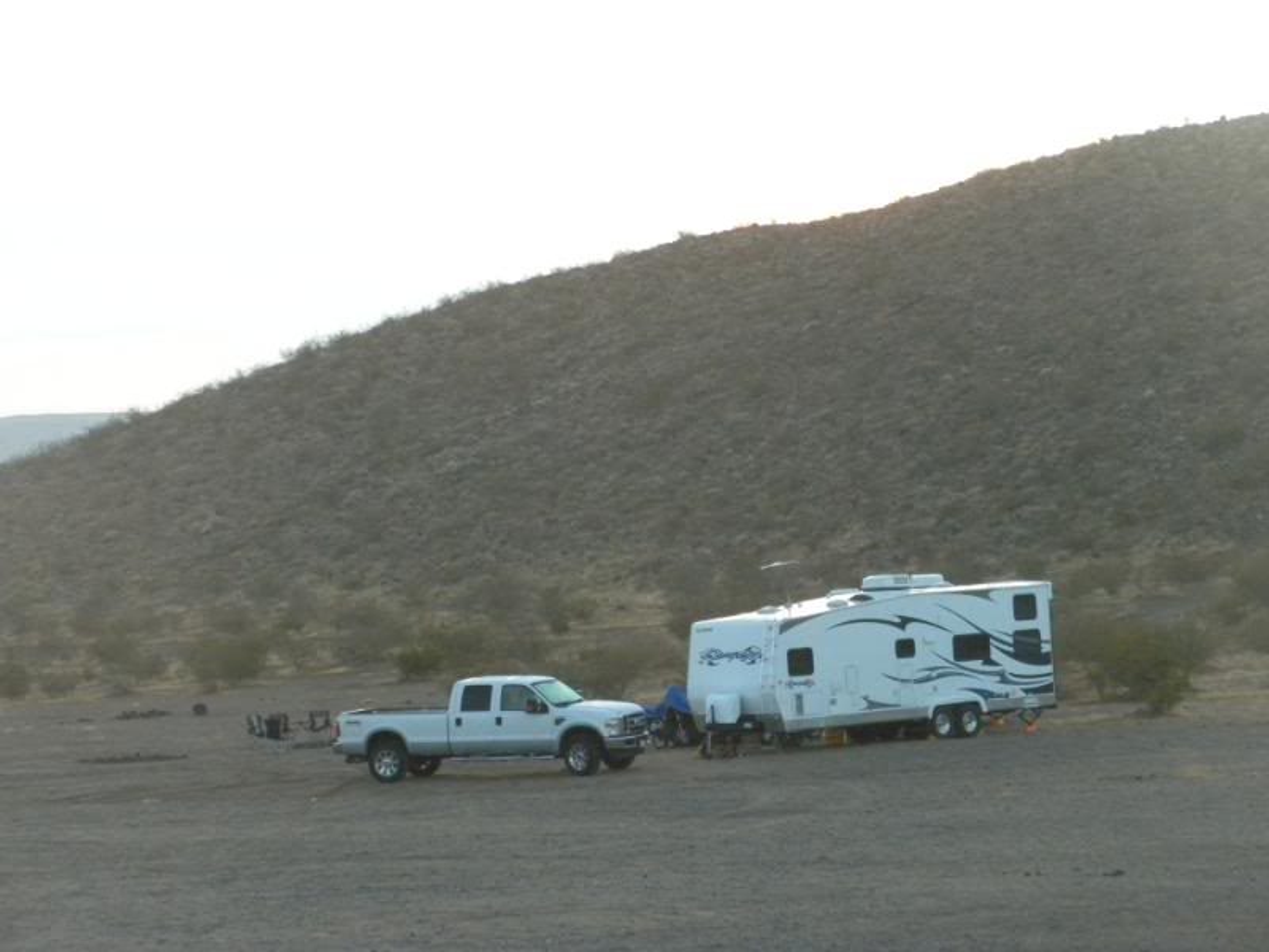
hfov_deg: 16.6
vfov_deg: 12.5
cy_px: 476
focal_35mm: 119
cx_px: 634
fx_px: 4362
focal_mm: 21
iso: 400
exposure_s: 1/264
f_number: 5.1
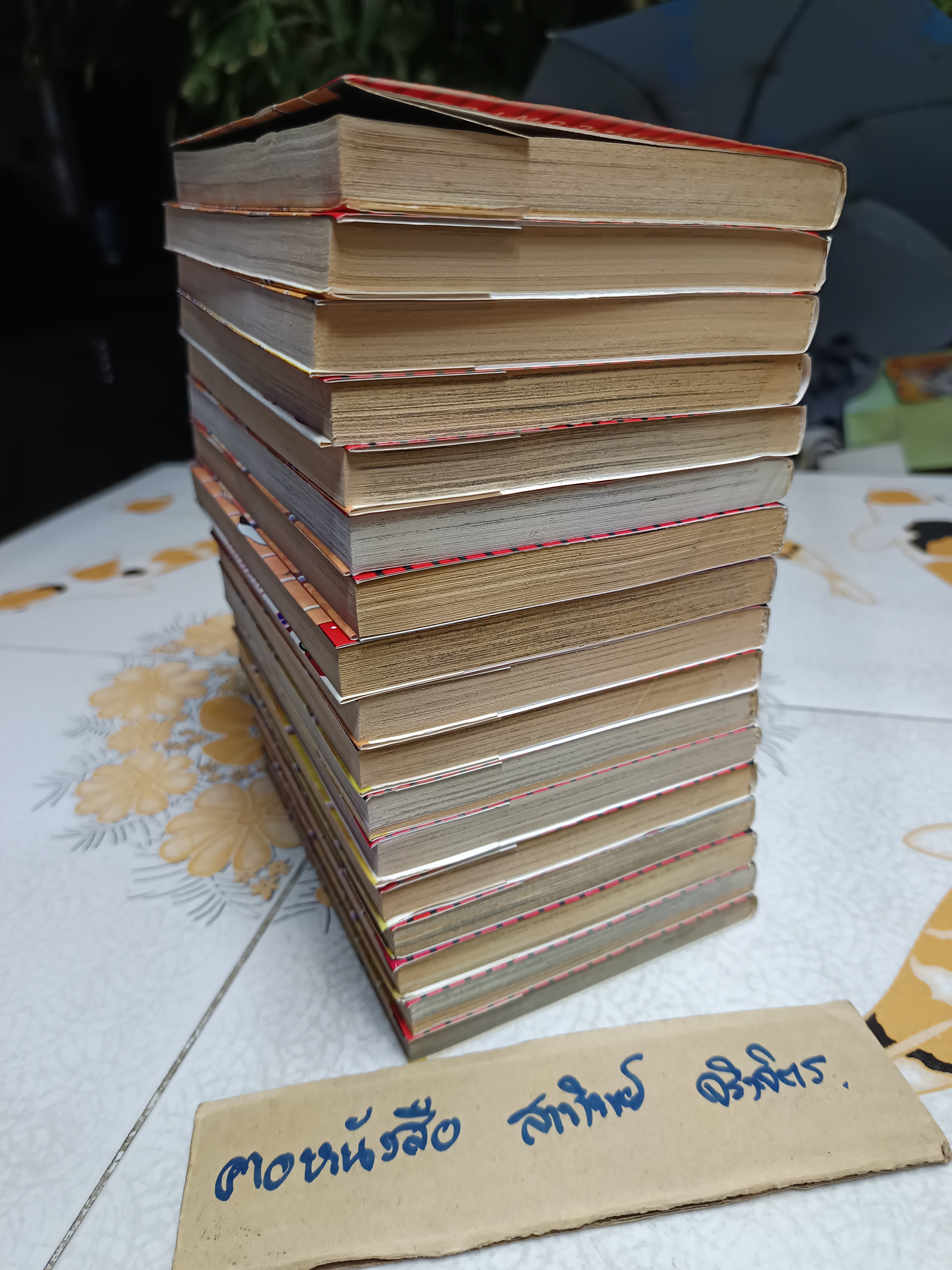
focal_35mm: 24
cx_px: 476
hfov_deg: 56.8
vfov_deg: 71.6
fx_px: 880
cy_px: 635
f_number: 1.7
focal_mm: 5.31
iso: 1026
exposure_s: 1/25
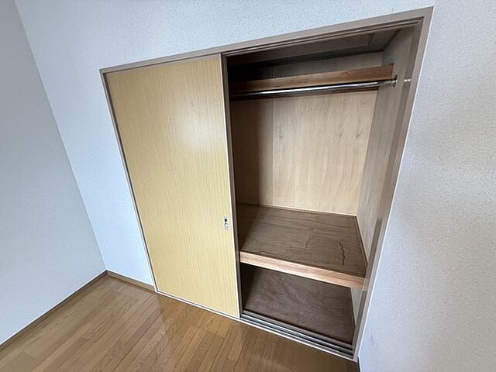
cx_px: 248
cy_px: 186
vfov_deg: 85.7
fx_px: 201
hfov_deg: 102.1
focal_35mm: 14
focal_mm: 2.22
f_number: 2.2
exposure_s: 1/66
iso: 320
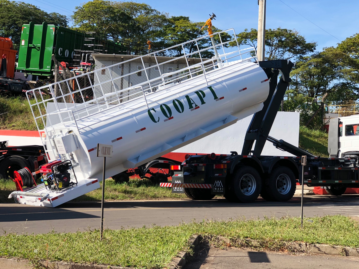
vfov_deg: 25.7
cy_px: 134
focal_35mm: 57
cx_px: 180
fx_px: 591
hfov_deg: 33.8
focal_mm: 6.6
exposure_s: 1/495
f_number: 2.8
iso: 20
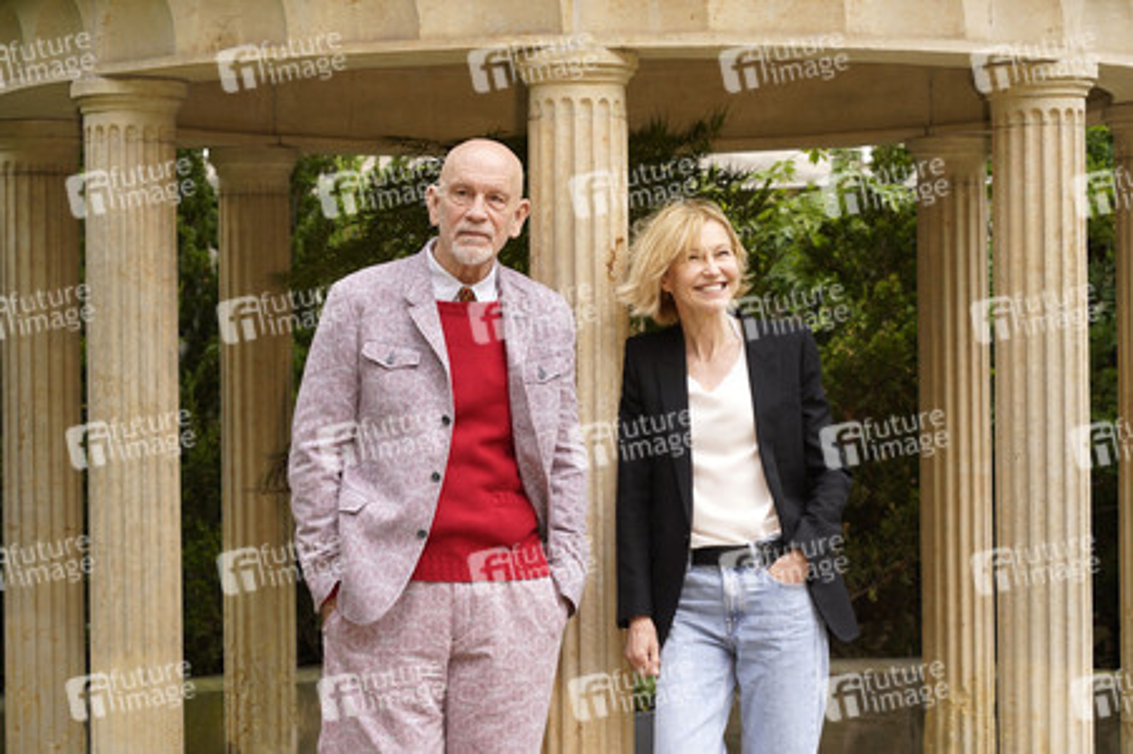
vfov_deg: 16.8
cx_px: 566
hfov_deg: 25.1
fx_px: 2547
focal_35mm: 81
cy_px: 377
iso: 100
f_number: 5.6
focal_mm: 81
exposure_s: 1/160
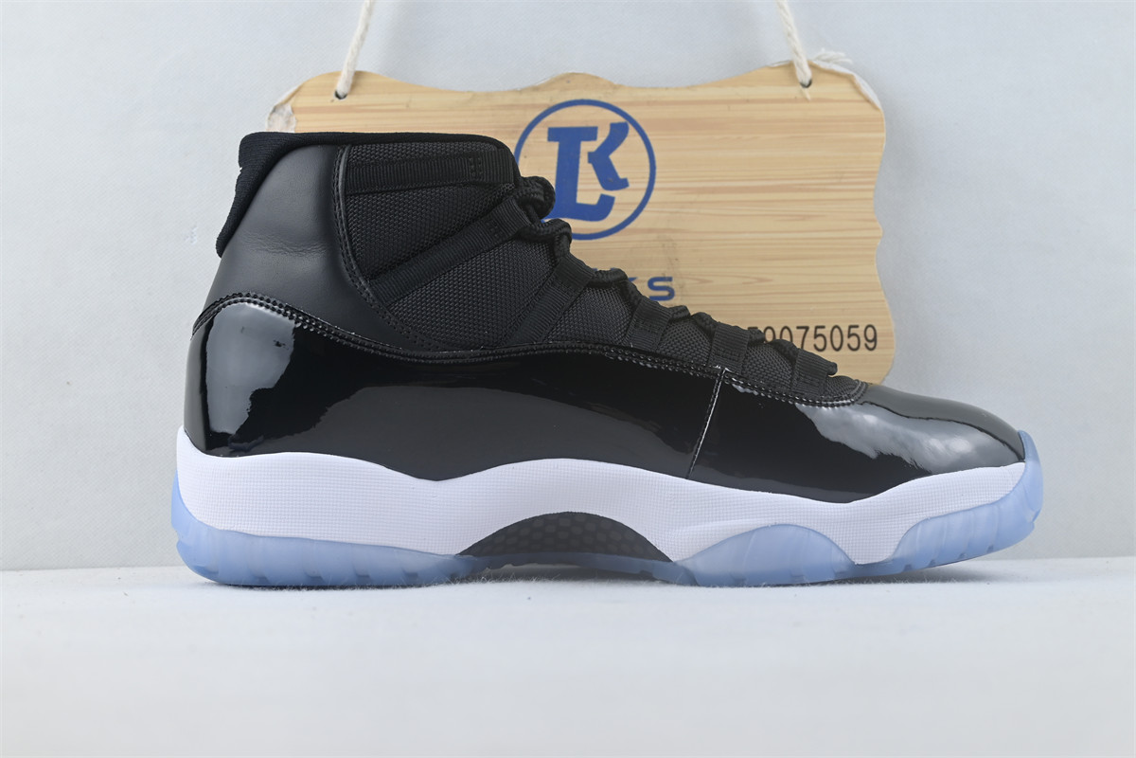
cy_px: 379
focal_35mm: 42
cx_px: 568
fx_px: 1325
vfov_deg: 31.9
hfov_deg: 46.4
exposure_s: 1/60
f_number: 4.5
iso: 100
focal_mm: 28
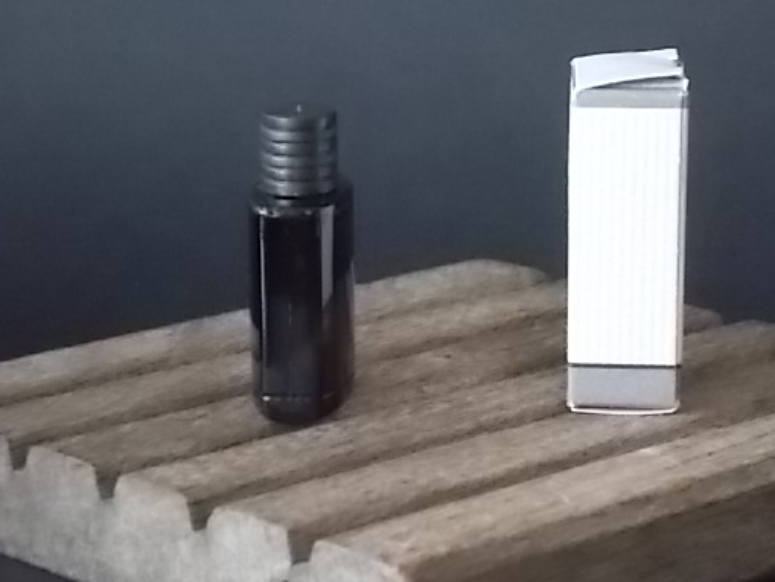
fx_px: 3180
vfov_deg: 10.4
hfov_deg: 13.9
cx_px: 461
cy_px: 256
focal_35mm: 142
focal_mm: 20.1
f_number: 6
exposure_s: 1/50
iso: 800
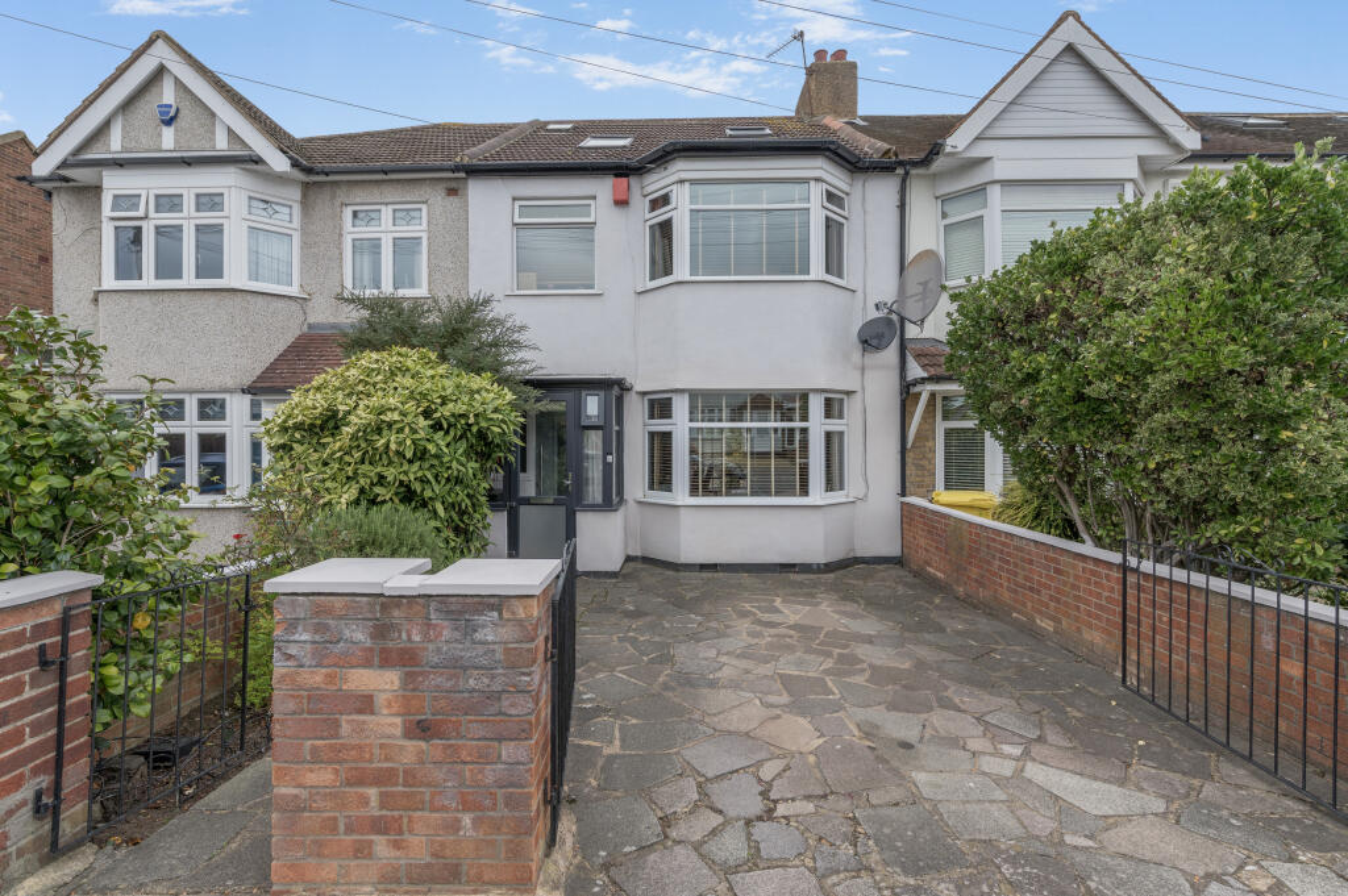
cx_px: 674
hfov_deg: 96.8
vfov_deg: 73.7
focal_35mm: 16
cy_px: 448
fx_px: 599
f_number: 8
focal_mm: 16
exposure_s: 1/500
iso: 800
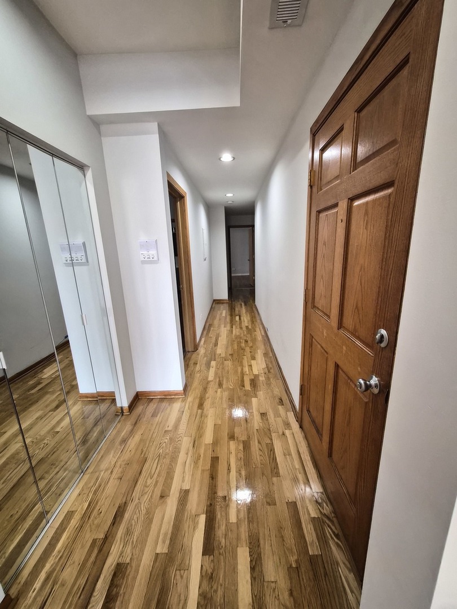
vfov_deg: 106.2
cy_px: 304
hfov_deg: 89.9
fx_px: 229
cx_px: 228
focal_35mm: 13
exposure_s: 1/60
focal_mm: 1.7
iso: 400
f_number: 2.2
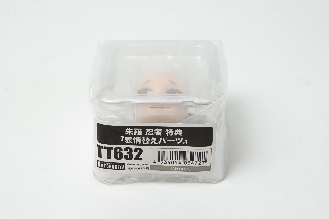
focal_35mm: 90
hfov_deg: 22.6
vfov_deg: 15.2
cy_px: 110
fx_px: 823
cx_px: 164
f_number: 10
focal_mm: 60
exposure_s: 1/20
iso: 1000
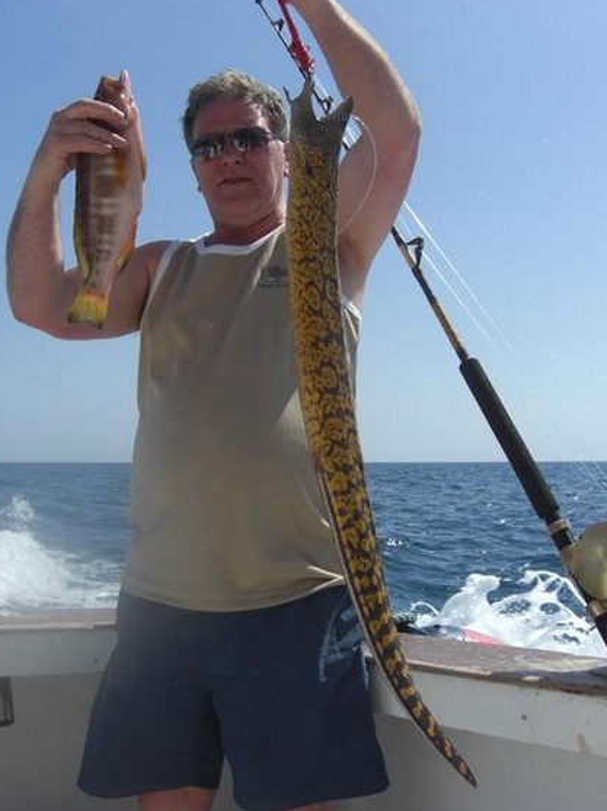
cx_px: 277
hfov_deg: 33.5
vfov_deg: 43.9
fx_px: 1007
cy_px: 403
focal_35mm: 43
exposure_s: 1/320
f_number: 8
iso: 80
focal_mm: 7.9
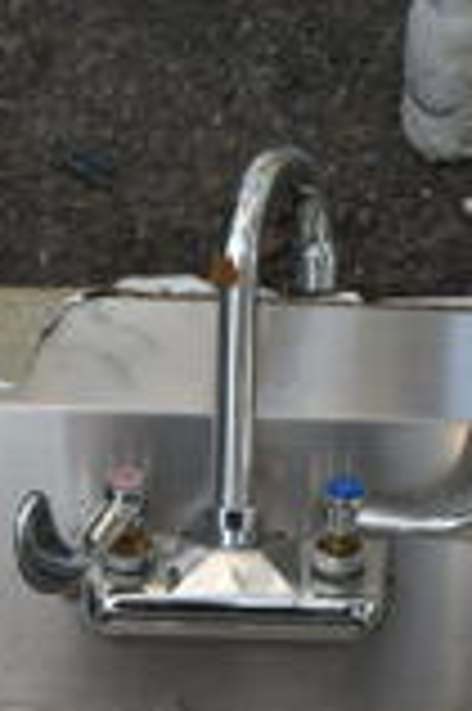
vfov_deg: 20.3
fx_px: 1793
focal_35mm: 91
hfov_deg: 15.0
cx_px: 220
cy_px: 956
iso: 100
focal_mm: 20
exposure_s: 1/125
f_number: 5.6
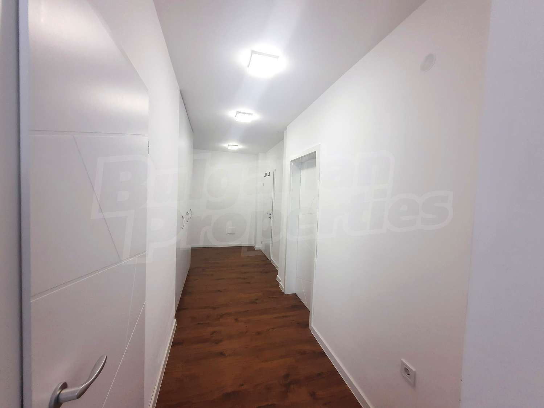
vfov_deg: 89.9
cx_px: 272
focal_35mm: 13
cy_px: 204
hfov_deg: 106.2
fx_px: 204
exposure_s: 1/50
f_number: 2.2
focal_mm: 1.74
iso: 50
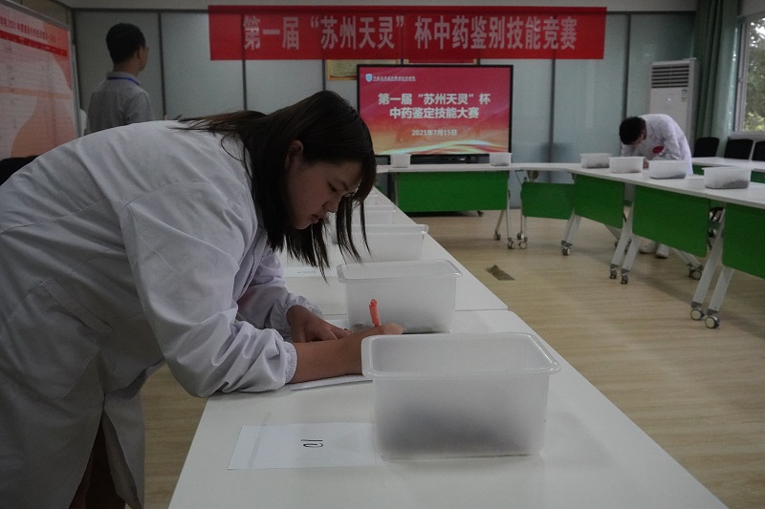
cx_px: 382
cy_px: 254
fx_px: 765
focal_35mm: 36
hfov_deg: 53.1
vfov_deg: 36.9
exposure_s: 1/1000
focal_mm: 24
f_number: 5.6
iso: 5000
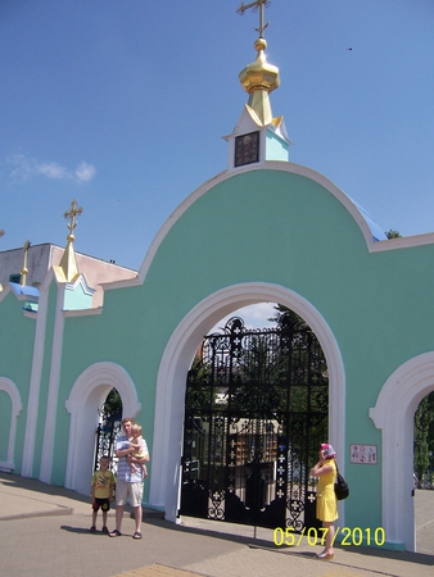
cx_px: 217
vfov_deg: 55.3
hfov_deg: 43.0
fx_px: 551
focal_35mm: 33
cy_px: 288
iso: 80
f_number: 4
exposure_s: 1/1000
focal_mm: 5.5
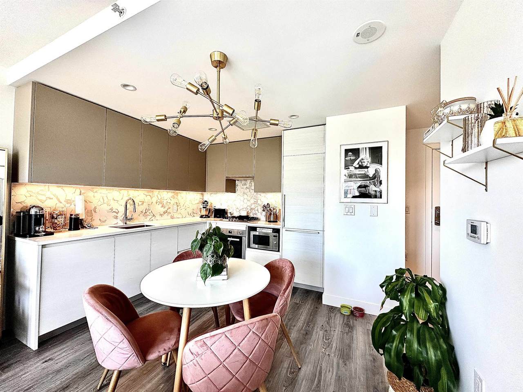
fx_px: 212
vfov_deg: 85.7
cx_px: 262
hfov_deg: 102.1
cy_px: 196
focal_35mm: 14
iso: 125
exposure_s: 1/99
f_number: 2.2
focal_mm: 2.22
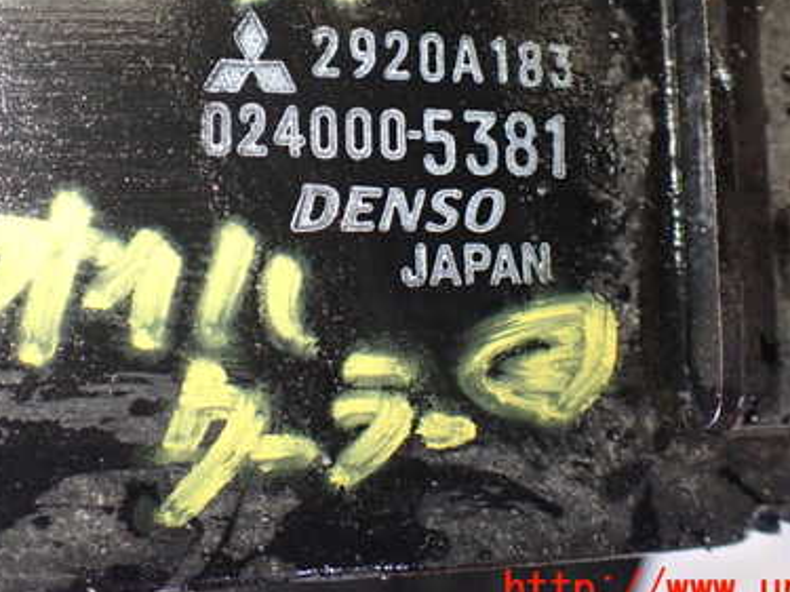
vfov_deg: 29.7
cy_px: 143
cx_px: 348
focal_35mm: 48
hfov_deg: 39.6
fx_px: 1095
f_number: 2.3
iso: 640
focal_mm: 5.4
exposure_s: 1/125
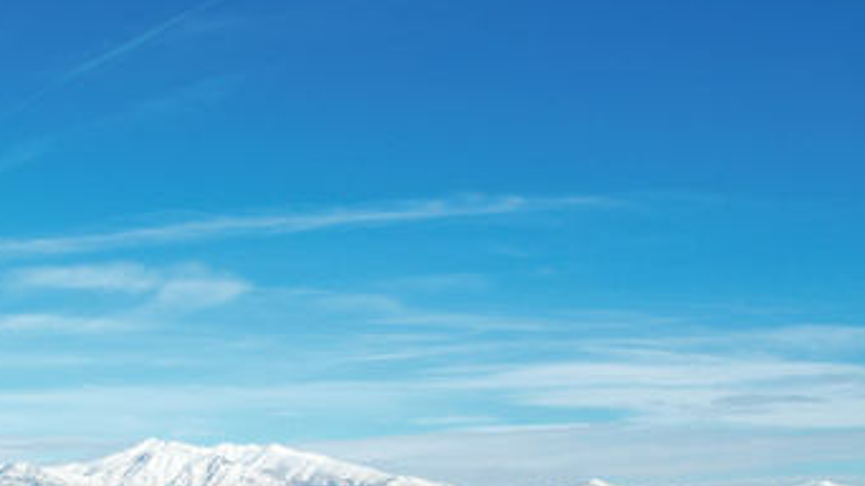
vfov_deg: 17.1
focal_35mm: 69
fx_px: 1582
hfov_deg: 28.2
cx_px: -58
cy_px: 490
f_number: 2.8
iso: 110
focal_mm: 8.38
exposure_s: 1/2500
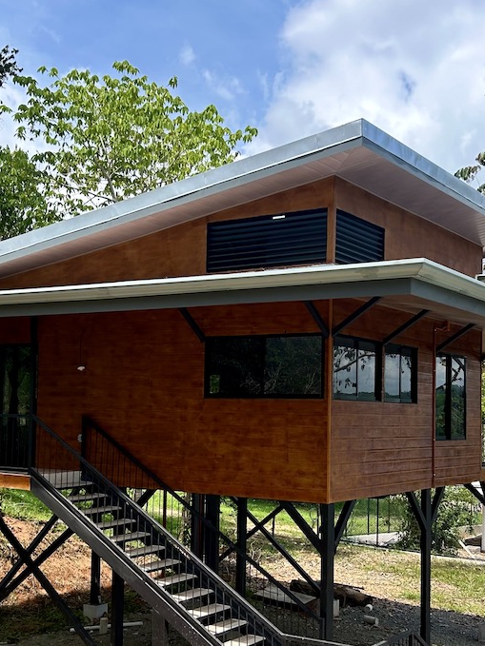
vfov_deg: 38.8
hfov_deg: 29.6
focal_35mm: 49
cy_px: 380
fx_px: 916
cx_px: 207
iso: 50
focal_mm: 5.7
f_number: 1.5
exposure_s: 1/2123
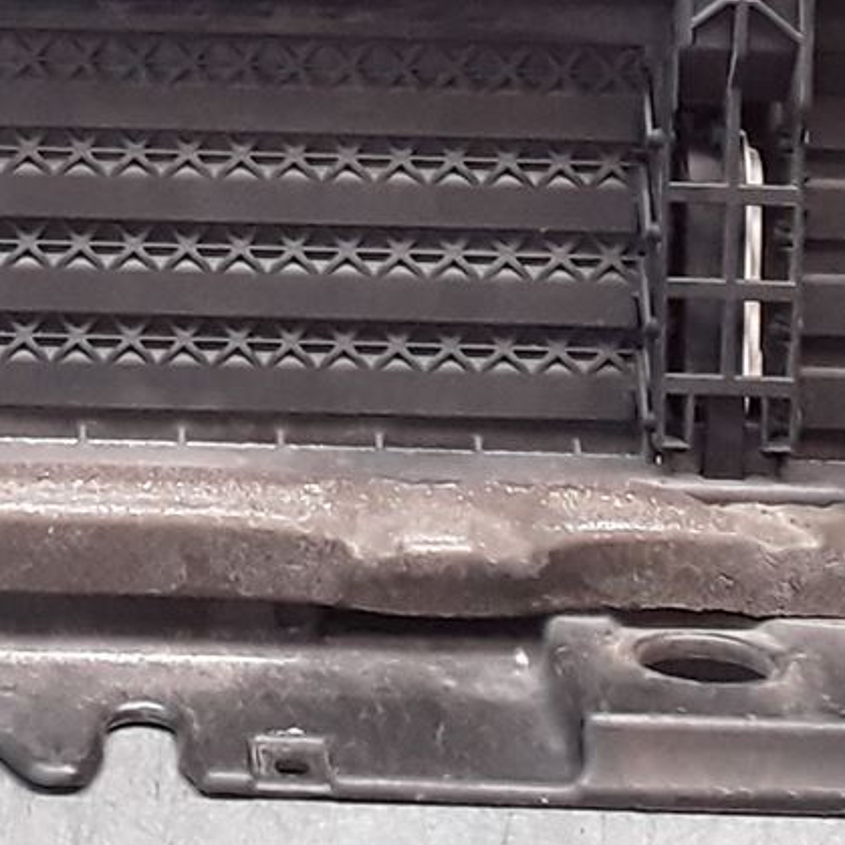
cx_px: 145
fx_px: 3342
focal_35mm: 121
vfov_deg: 13.7
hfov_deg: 14.3
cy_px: -323
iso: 100
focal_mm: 2.91
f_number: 1.9
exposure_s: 1/50
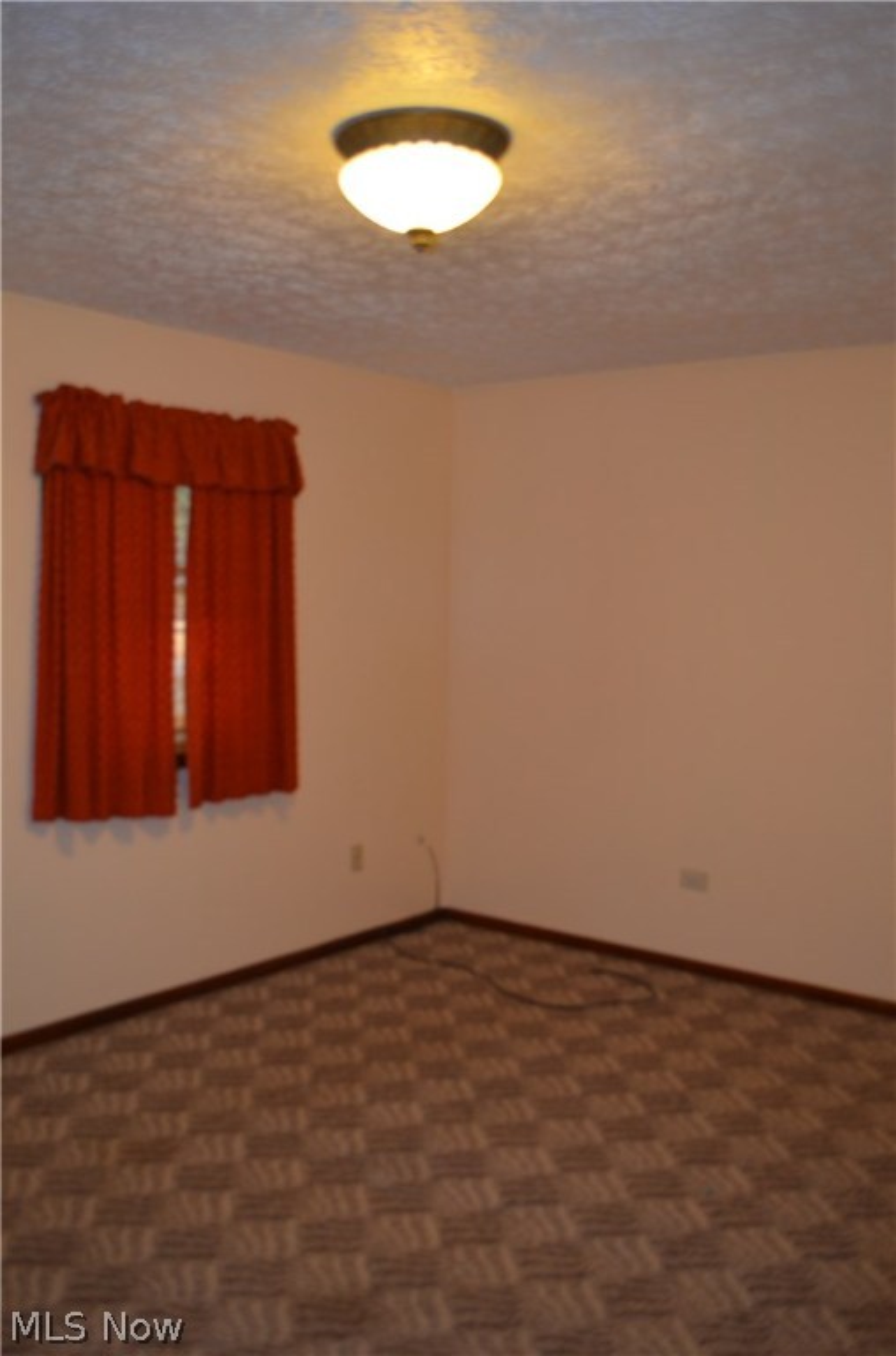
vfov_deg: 57.3
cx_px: 448
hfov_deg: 39.8
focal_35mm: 33
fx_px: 1239
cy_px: 678
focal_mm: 22
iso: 400
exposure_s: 1/80
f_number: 3.8
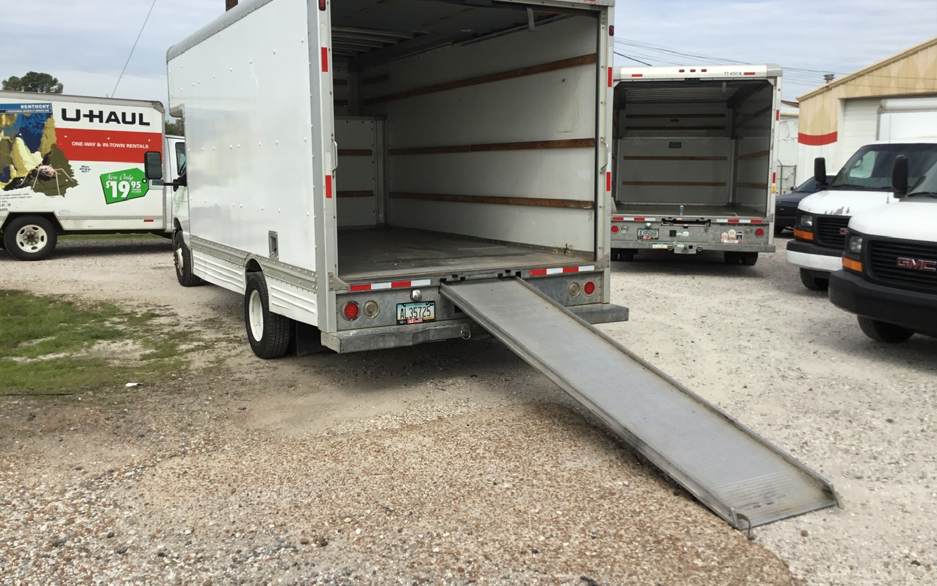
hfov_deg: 58.1
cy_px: 260
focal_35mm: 33
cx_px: 469
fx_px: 843
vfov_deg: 38.3
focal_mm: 3.3
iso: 25
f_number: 2.4
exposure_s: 1/1404
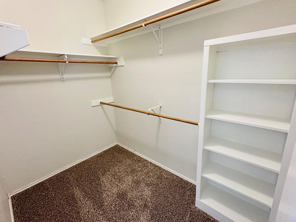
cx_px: 150
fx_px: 137
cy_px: 106
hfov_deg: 94.5
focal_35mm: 16
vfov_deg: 78.1
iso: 400
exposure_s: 1/60
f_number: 2.2
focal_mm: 2.22
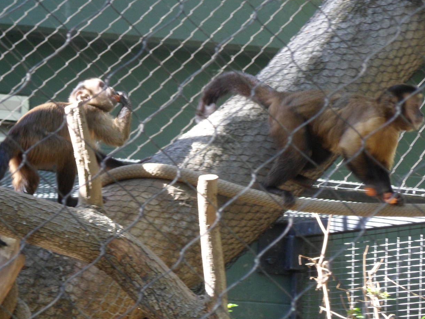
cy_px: 121
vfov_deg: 7.0
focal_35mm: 213
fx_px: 2615
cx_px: 178
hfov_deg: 9.3
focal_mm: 28.7
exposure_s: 1/60
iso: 200
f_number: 5.5
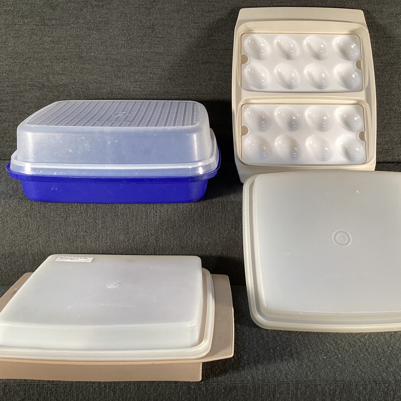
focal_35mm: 37
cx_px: 205
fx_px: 485
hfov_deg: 44.9
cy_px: 202
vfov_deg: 44.9
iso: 64
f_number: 2.4
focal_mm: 3.3
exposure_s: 1/50
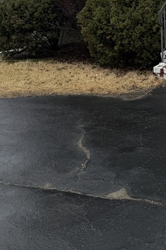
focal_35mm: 69
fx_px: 478
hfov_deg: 18.7
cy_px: -54
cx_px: 196
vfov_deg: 26.0
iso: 80
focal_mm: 6.76
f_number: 1.78
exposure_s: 1/1437
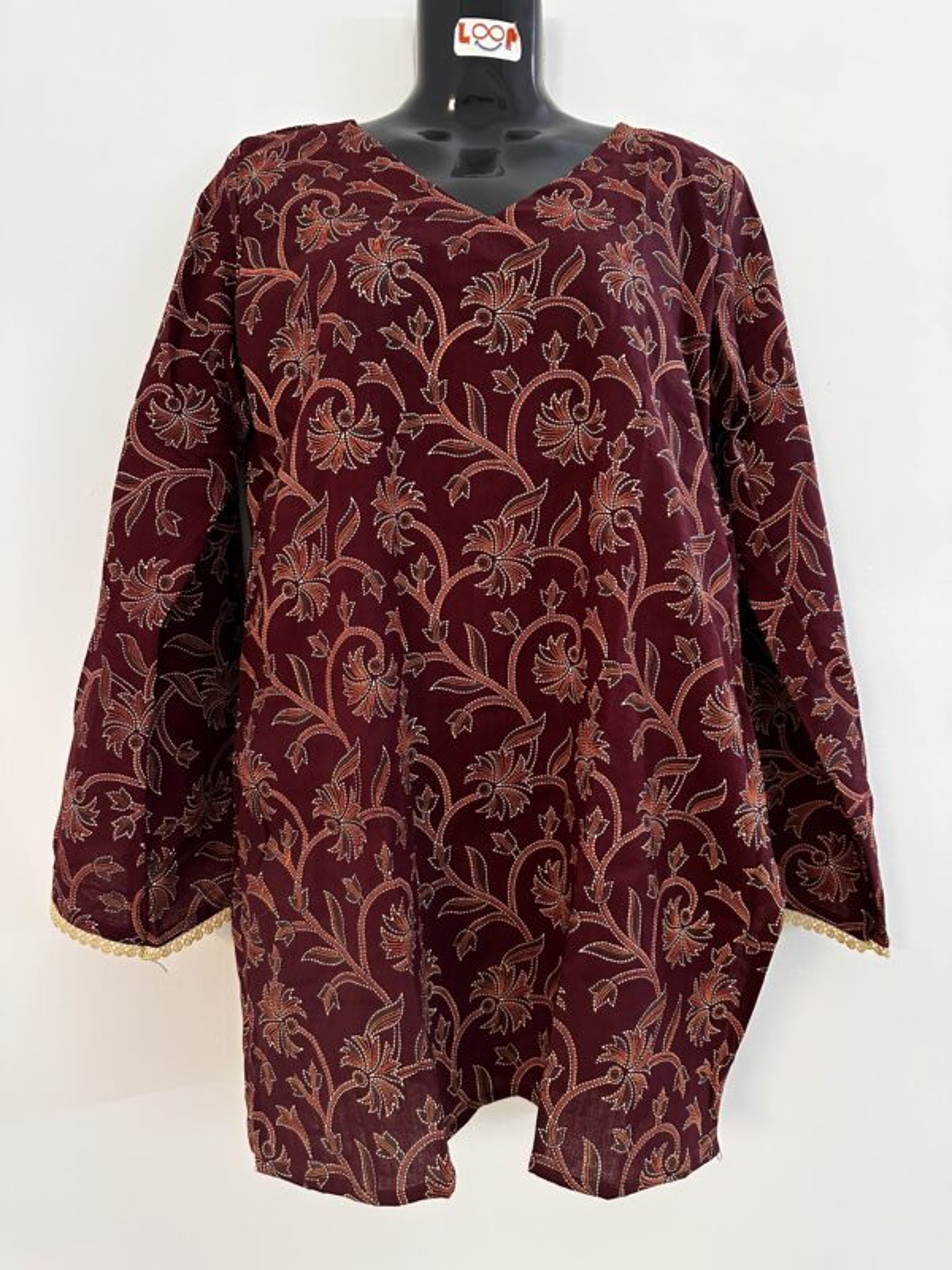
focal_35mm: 24
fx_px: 880
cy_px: 635
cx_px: 476
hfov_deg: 56.8
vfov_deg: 71.6
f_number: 1.78
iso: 400
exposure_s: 1/50
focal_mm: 6.86
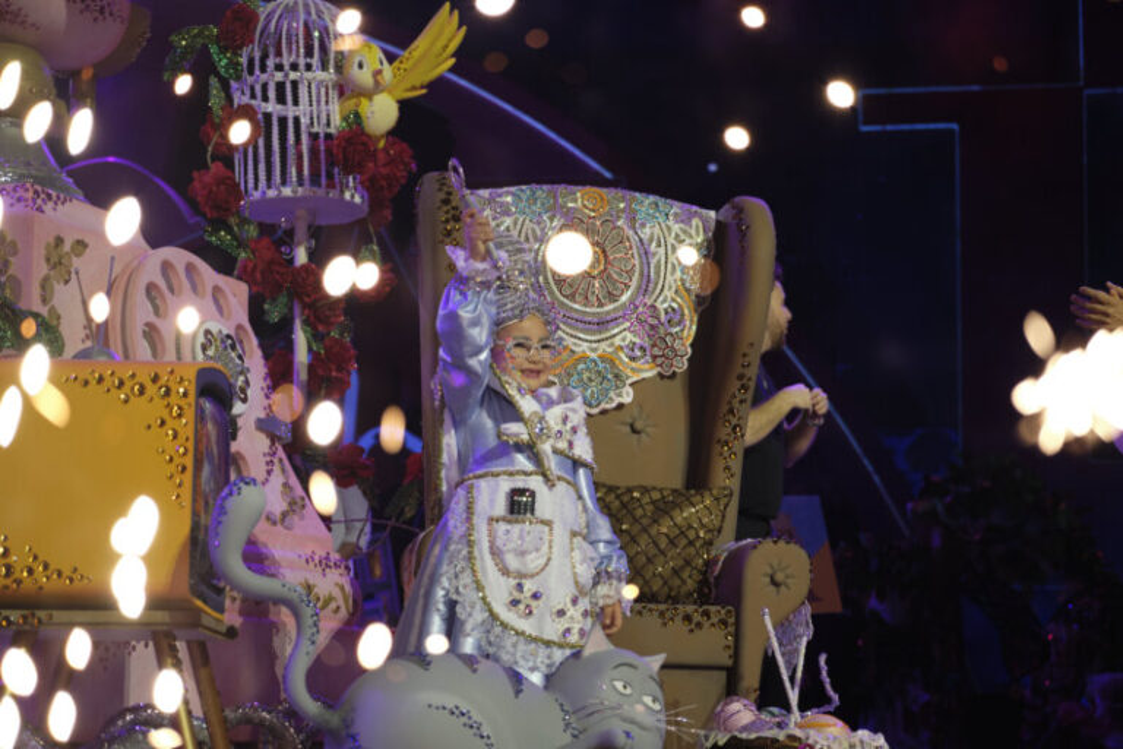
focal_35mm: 75
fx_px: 2339
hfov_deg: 27.0
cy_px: 374
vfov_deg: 18.2
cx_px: 562
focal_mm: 50
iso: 1250
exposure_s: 1/640
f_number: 2.8
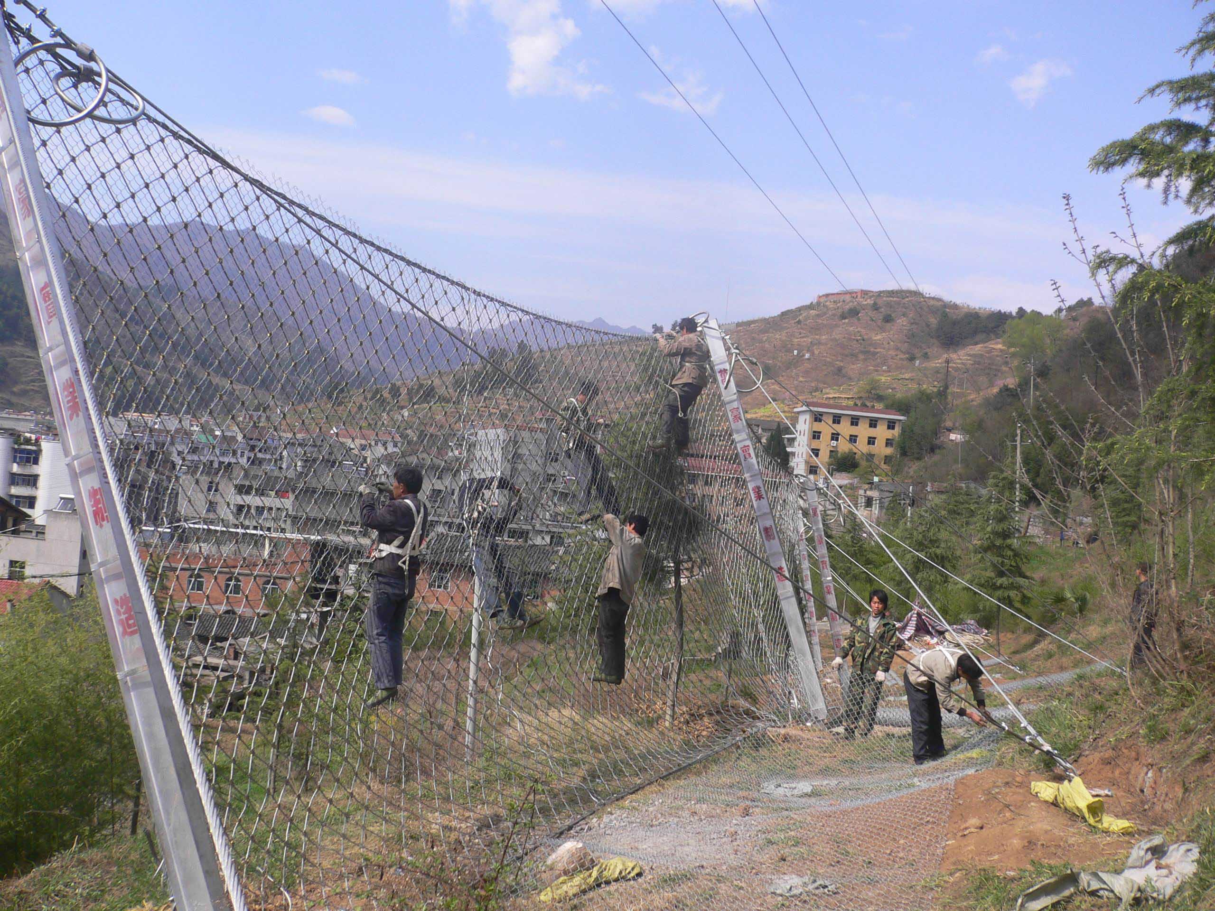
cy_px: 456
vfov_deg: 40.7
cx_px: 608
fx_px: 1228
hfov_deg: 52.6
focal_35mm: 35
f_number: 5.6
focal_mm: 5.8
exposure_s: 1/200
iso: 80
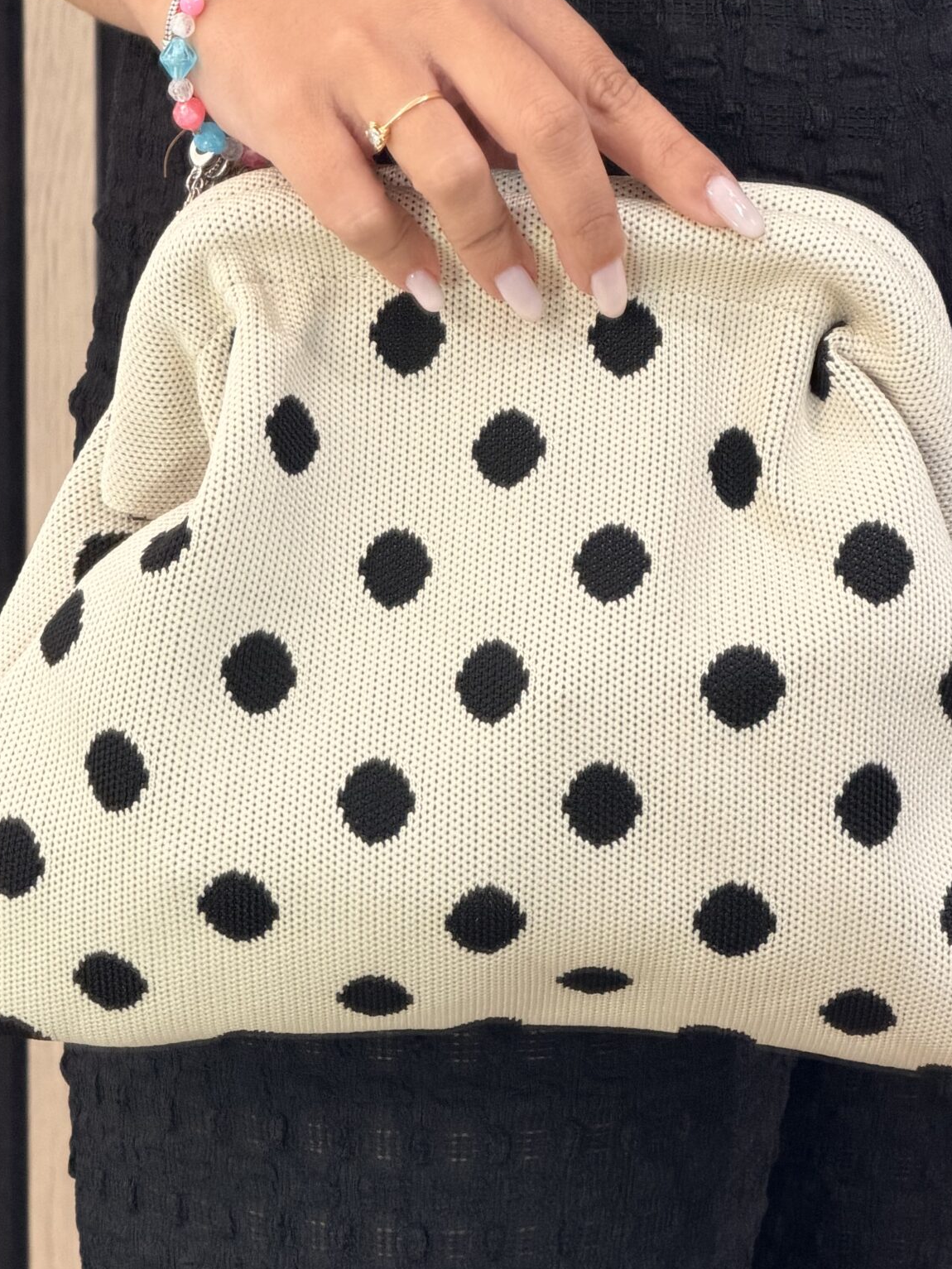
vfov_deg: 11.8
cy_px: 757
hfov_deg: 8.9
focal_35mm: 167
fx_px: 6123
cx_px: 507
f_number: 2.8
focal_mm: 16.89
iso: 320
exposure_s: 1/100
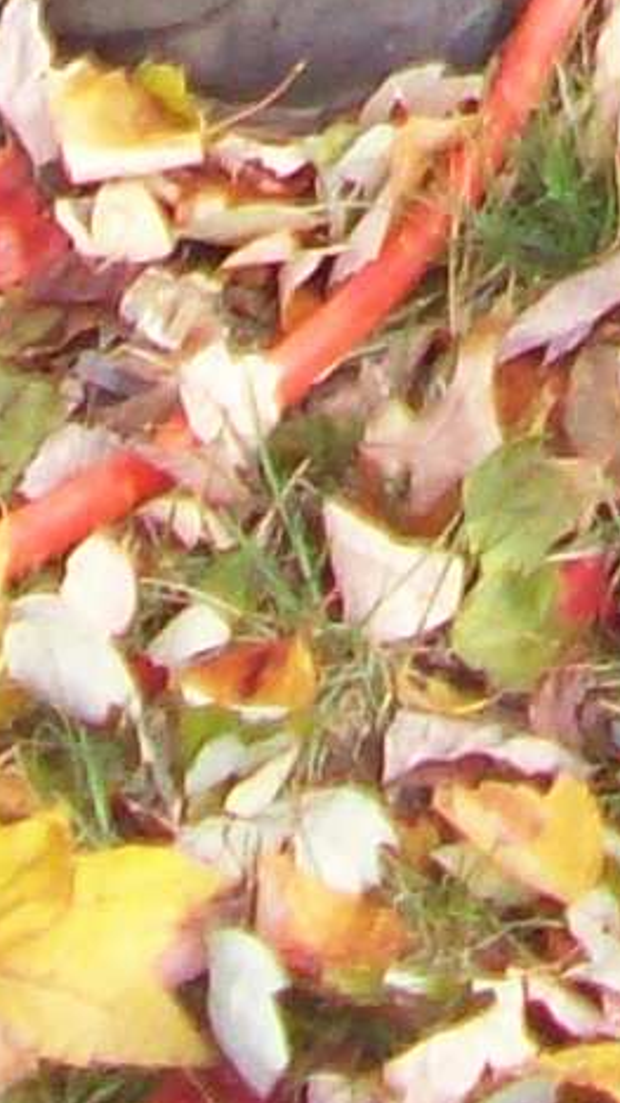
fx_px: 7692
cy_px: -2255
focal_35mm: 263
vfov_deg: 7.2
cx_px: 1469
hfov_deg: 4.5
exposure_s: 1/142
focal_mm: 6.2
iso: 160
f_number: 2.8
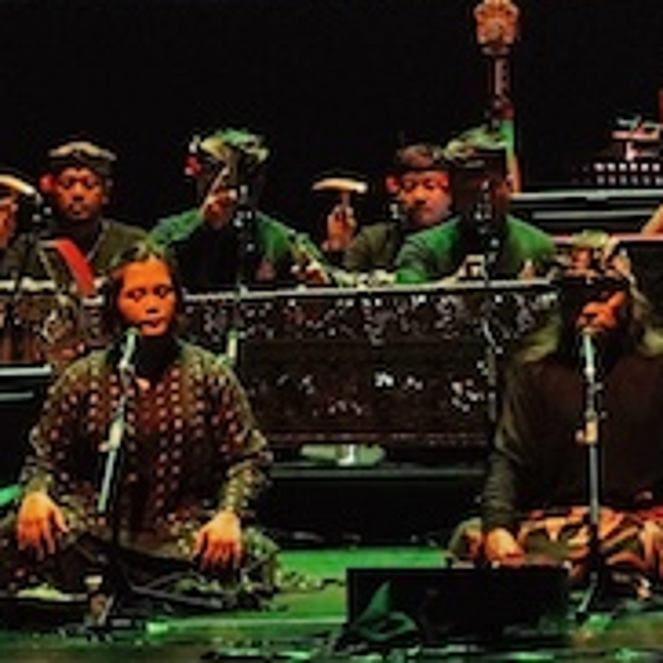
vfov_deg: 6.3
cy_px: -647
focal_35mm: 269
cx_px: 630
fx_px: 5829
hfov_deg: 6.5
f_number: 2.8
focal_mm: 45
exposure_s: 1/30
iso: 3200
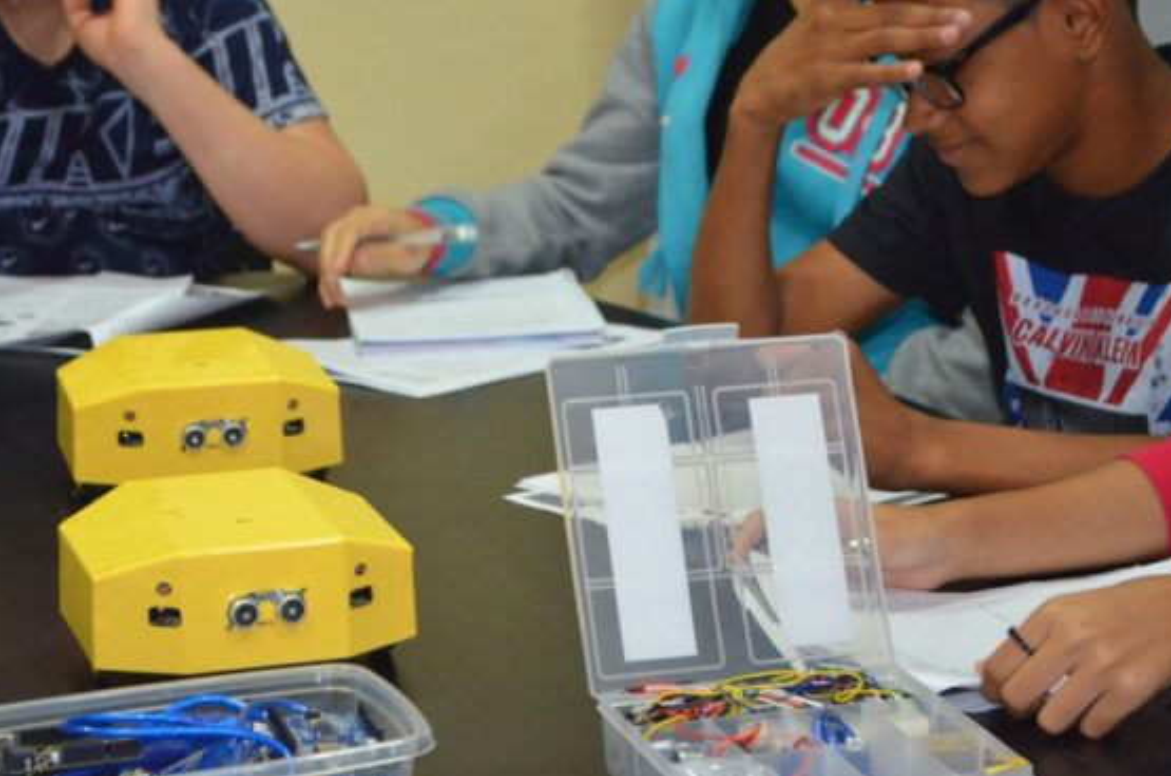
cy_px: 248
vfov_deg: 12.6
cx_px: 489
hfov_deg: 18.9
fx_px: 3507
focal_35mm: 108
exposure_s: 1/60
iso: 2500
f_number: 5.6
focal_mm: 52
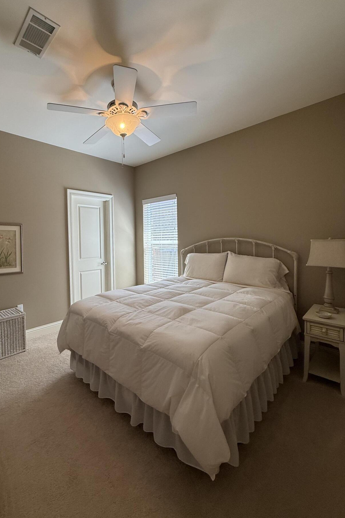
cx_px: 132
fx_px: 230
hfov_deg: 72.7
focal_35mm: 16
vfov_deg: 96.7
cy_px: 250
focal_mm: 2.22
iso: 80
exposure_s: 1/120
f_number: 2.2
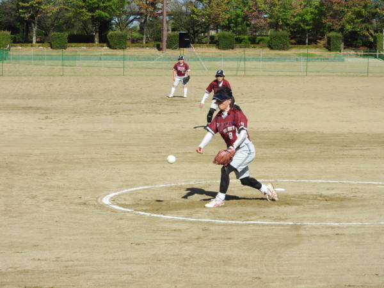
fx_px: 1498
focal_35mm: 135
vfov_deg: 11.0
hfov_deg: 14.6
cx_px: 192
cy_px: 144
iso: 100
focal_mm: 24.2
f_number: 5
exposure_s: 1/640
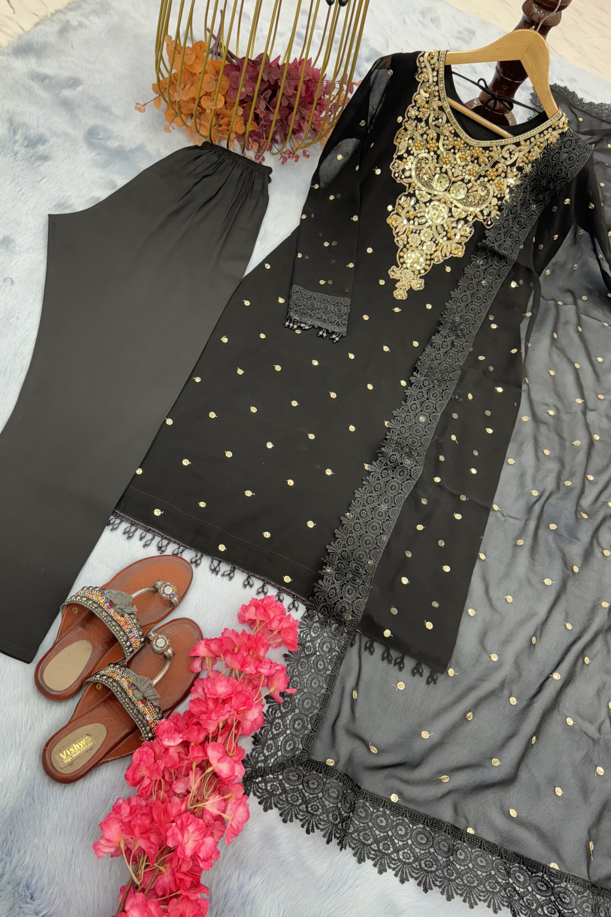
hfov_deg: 51.2
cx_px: 285
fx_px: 636
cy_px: 458
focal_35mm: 25
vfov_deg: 71.5
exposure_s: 1/100
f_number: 1.78
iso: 100
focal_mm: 6.76
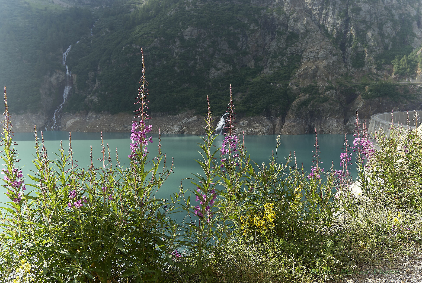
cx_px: 211
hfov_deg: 57.2
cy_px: 142
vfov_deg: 40.1
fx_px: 387
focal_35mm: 33
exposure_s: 1/160
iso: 100
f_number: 8
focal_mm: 22
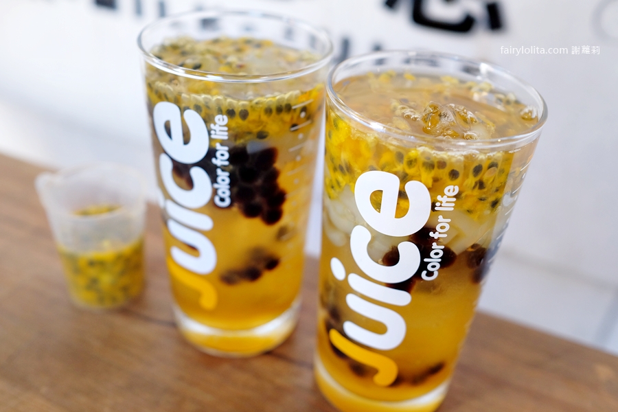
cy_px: 206
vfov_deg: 37.9
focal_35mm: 35
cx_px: 309
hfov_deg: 54.4
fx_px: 601
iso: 800
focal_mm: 23
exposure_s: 1/160
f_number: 2.8
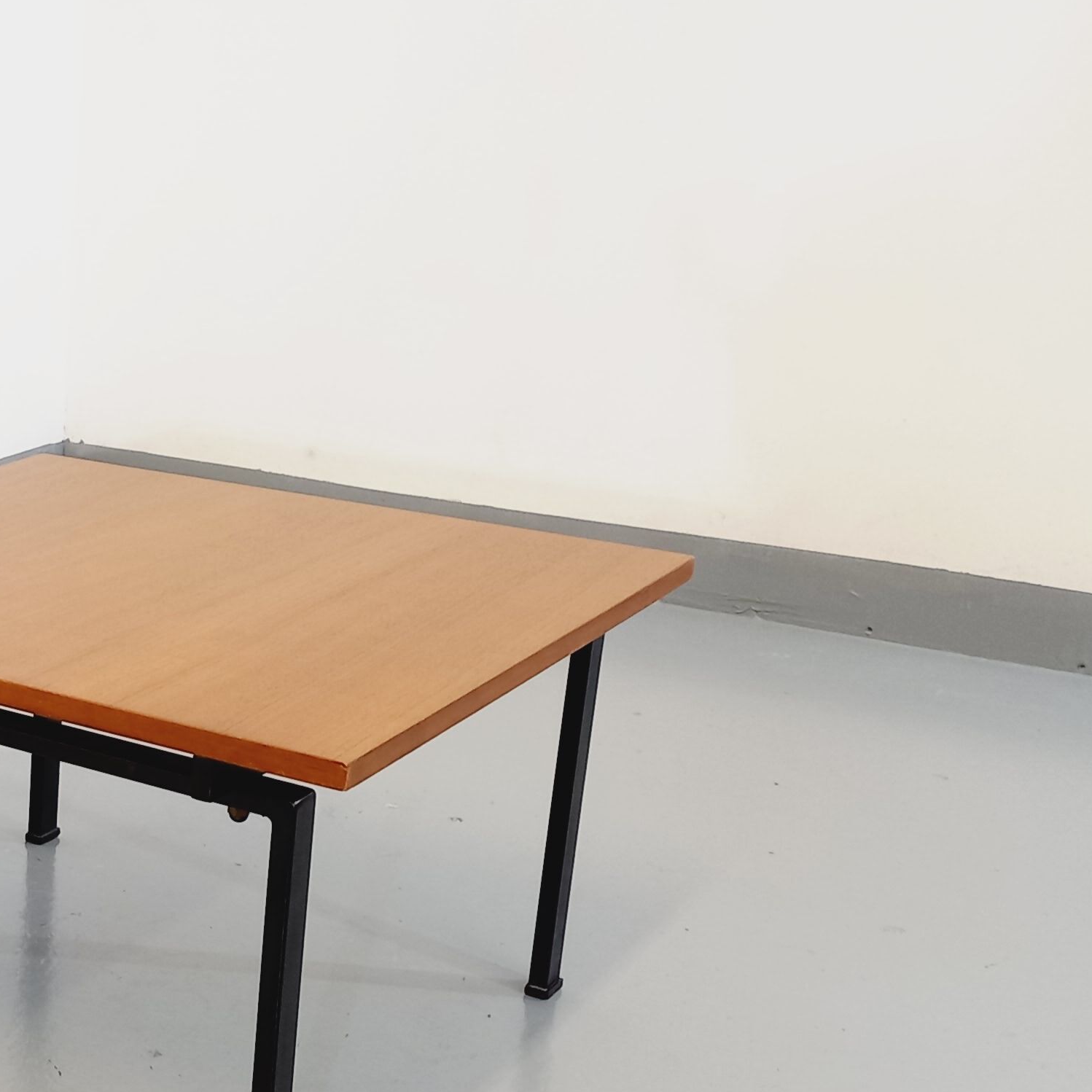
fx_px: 2106
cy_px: 688
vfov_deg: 29.0
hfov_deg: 25.6
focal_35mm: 59
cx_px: -265
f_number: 1.8
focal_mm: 4.65
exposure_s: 1/49
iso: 250
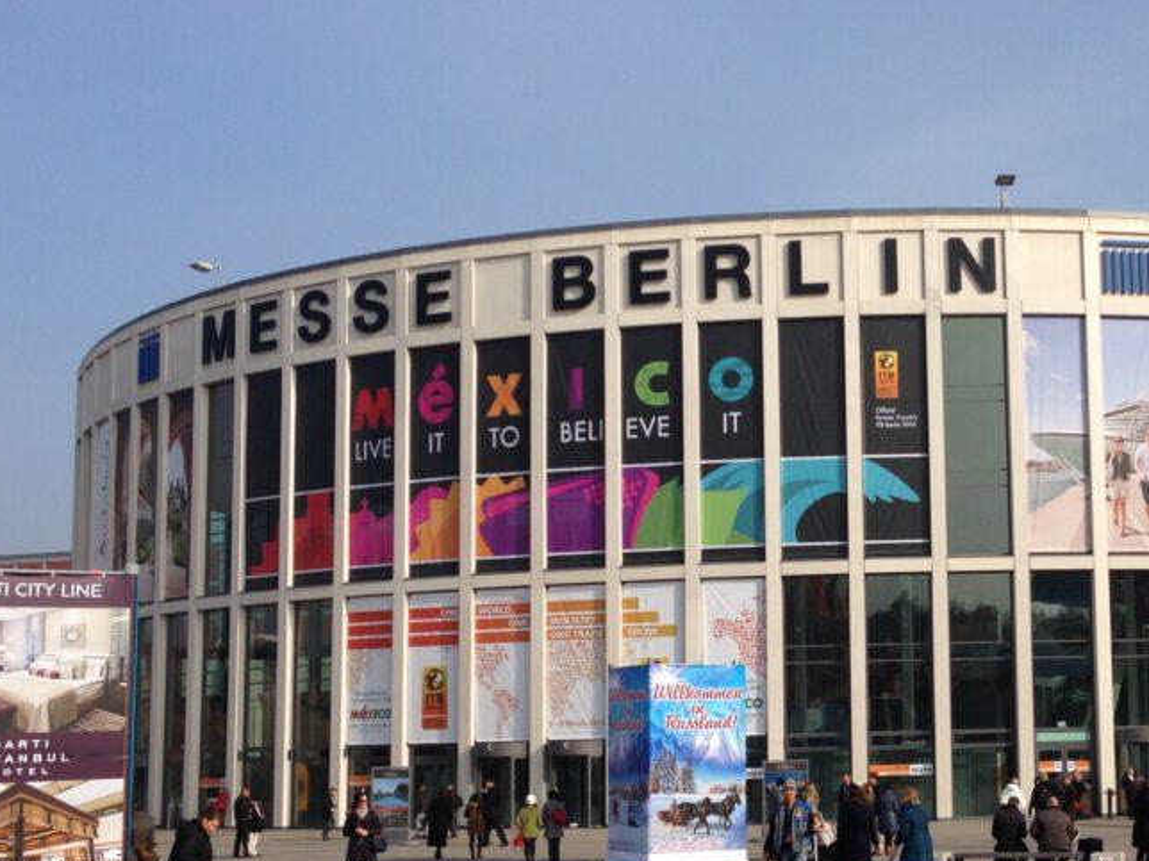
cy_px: 524
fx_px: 1992
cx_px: 796
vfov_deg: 24.4
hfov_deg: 31.8
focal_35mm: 60
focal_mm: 4.12
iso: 50
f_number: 2.4
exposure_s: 1/2169
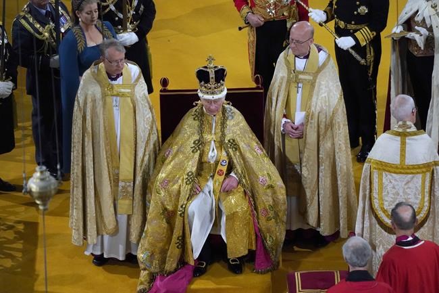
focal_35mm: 358
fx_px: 4364
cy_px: 146
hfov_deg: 5.8
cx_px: 220
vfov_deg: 3.8
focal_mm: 358
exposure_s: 1/250
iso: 8000
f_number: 5.6
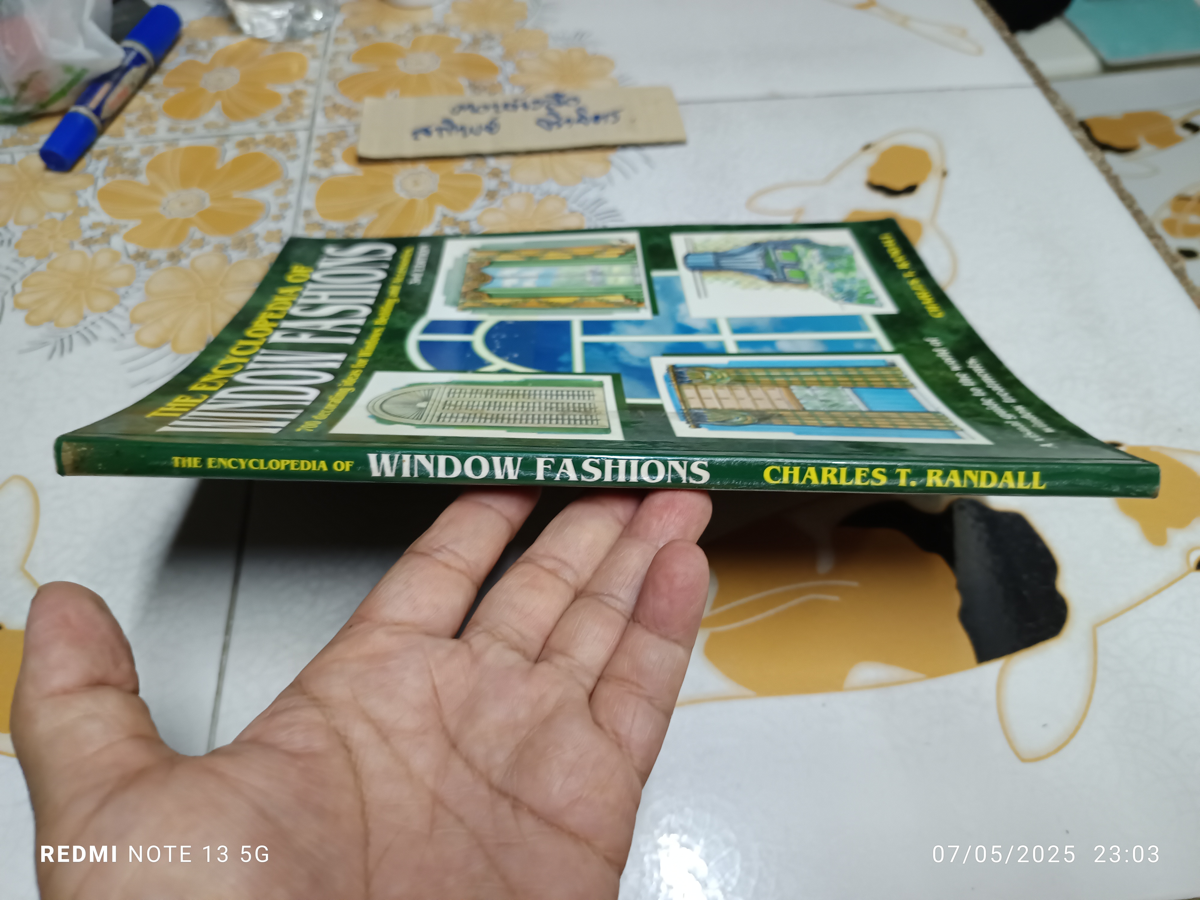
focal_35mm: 24
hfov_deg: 71.6
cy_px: 450
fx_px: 832
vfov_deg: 56.8
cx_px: 600
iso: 1215
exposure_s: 1/33.3
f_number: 1.7
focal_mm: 5.31
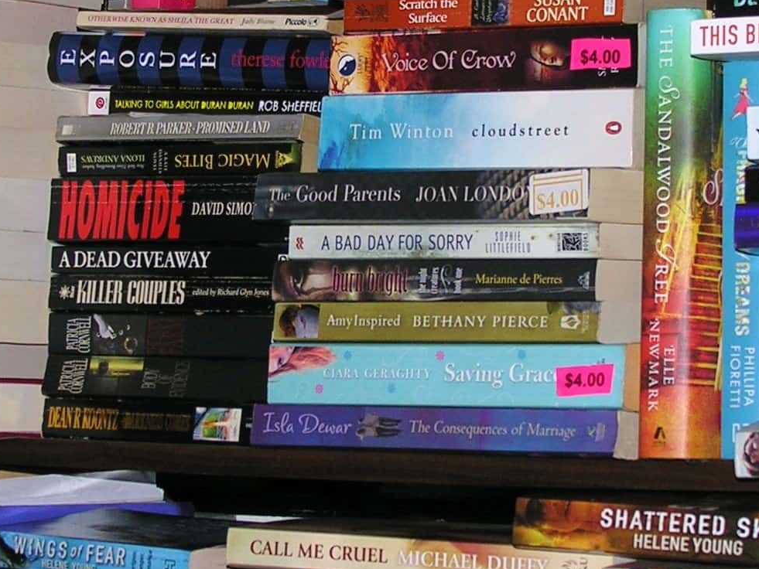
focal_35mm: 153
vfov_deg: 9.7
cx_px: 348
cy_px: 264
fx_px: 3355
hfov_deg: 12.9
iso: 50
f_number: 3
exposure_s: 1/60.1
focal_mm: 11.8
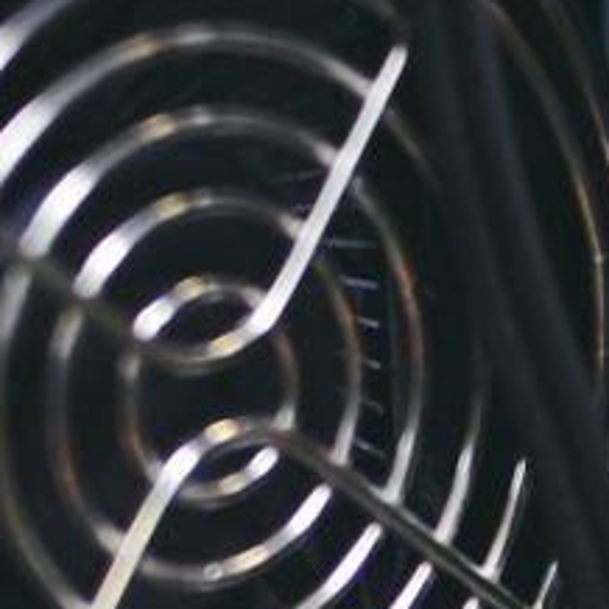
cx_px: 1363
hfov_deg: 5.2
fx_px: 6509
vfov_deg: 5.2
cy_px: 1321
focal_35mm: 327
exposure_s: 1/160
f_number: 2
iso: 500
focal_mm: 35
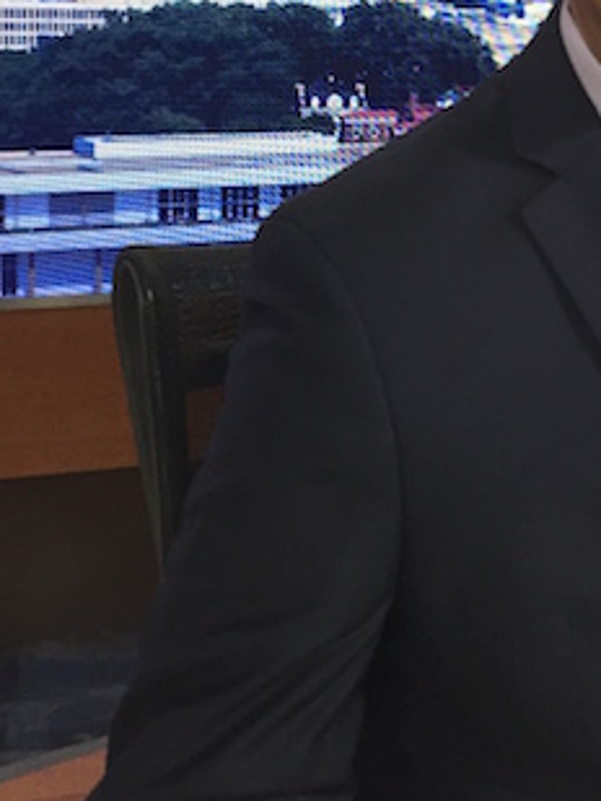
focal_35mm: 72
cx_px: 650
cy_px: 143
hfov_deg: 19.6
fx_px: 1666
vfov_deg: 26.4
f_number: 2.2
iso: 50
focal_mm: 4.15
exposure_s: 1/30
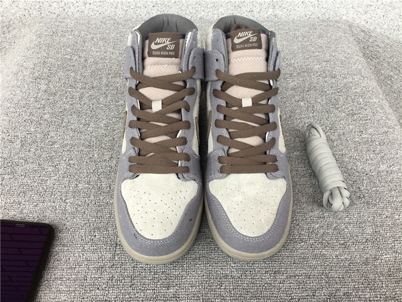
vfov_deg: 45.4
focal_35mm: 31
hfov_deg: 58.4
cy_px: 151
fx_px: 360
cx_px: 201
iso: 32
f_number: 2.4
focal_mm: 3.3
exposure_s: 1/50
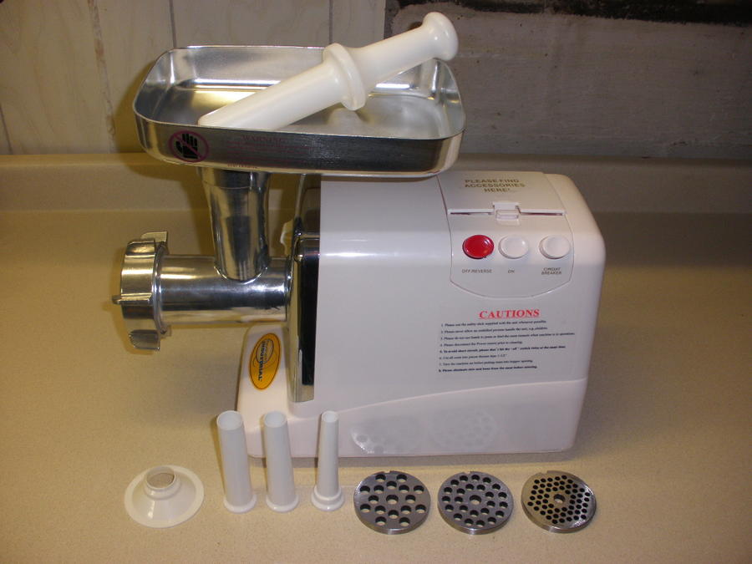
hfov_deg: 51.4
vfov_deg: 39.7
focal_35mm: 36
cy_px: 282
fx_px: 782
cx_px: 376
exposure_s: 1/30
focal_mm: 6.3
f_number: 3.5
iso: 100
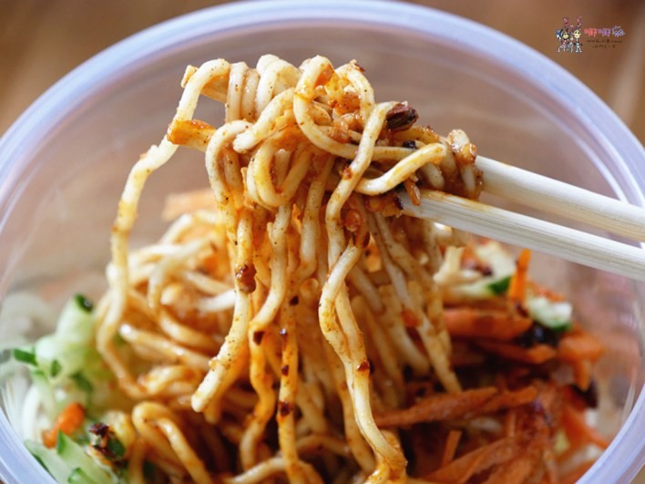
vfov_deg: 7.7
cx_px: 322
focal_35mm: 194
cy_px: 242
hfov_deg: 10.2
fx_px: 3615
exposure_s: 1/60
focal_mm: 97
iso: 1000
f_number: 5.4
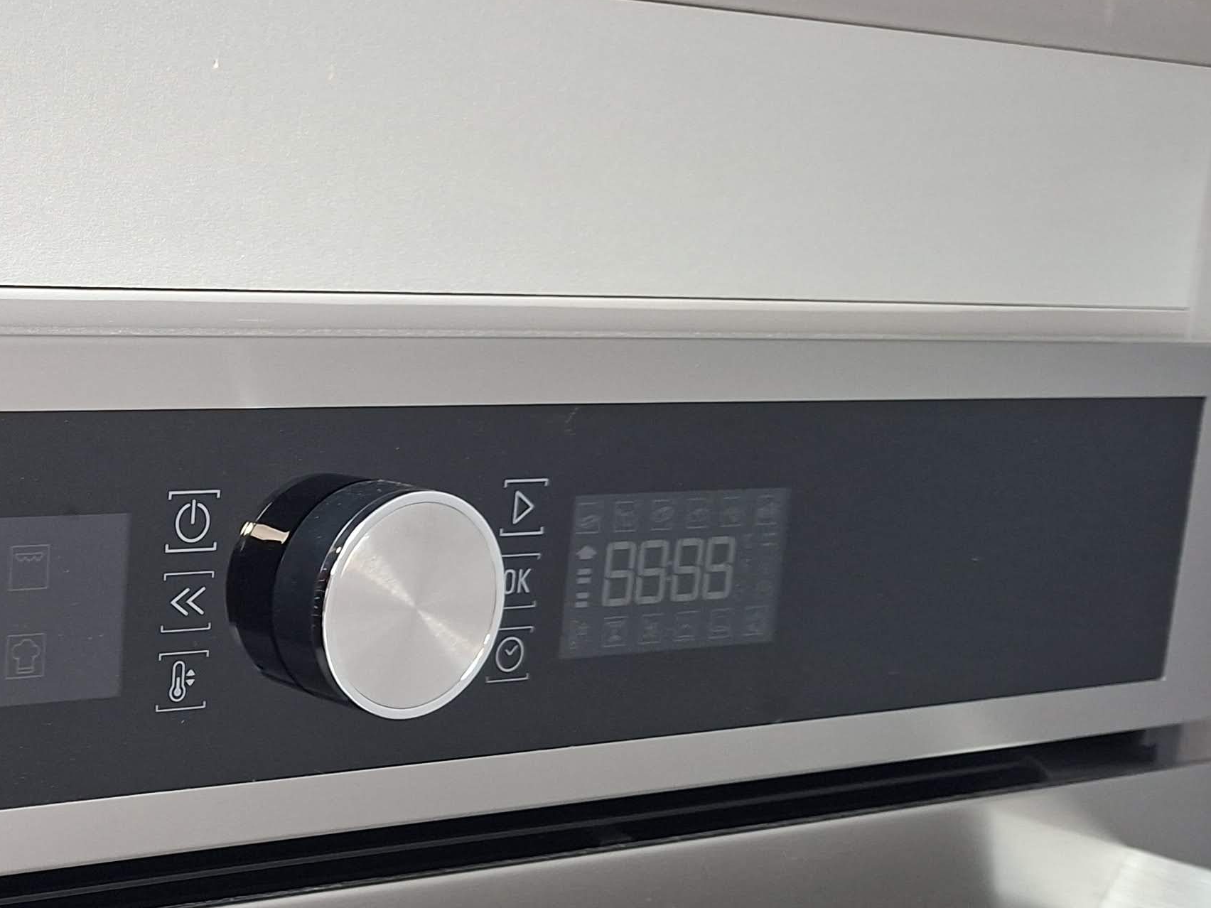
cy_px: 615
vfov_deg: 26.9
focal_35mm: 54
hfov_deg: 31.8
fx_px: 1889
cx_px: -95
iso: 400
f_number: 1.8
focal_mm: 5.54
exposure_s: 1/33
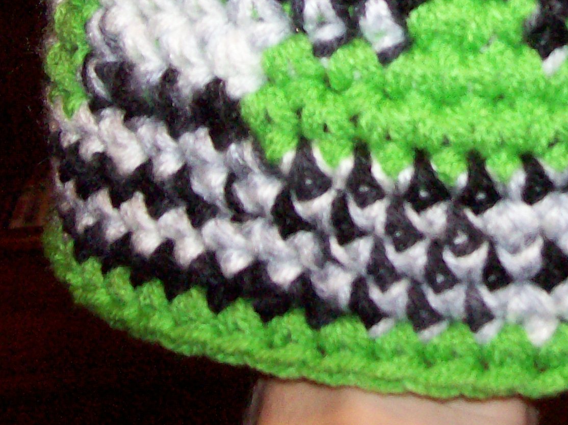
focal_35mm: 92
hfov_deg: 21.1
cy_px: -36
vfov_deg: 15.6
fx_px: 1509
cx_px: 441
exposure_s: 1/64
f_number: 2.7
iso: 140
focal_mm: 6
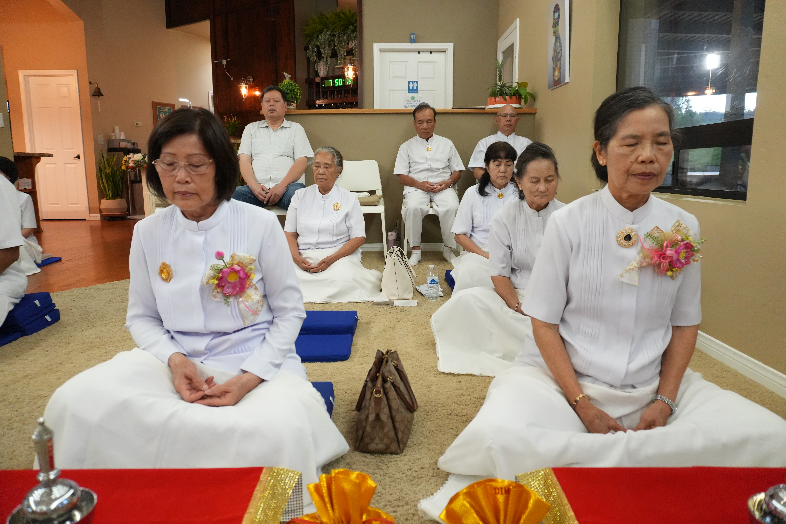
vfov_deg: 53.1
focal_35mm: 24
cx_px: 393
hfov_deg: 73.7
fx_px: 524
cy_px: 262
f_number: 4
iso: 3200
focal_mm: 16
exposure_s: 1/100
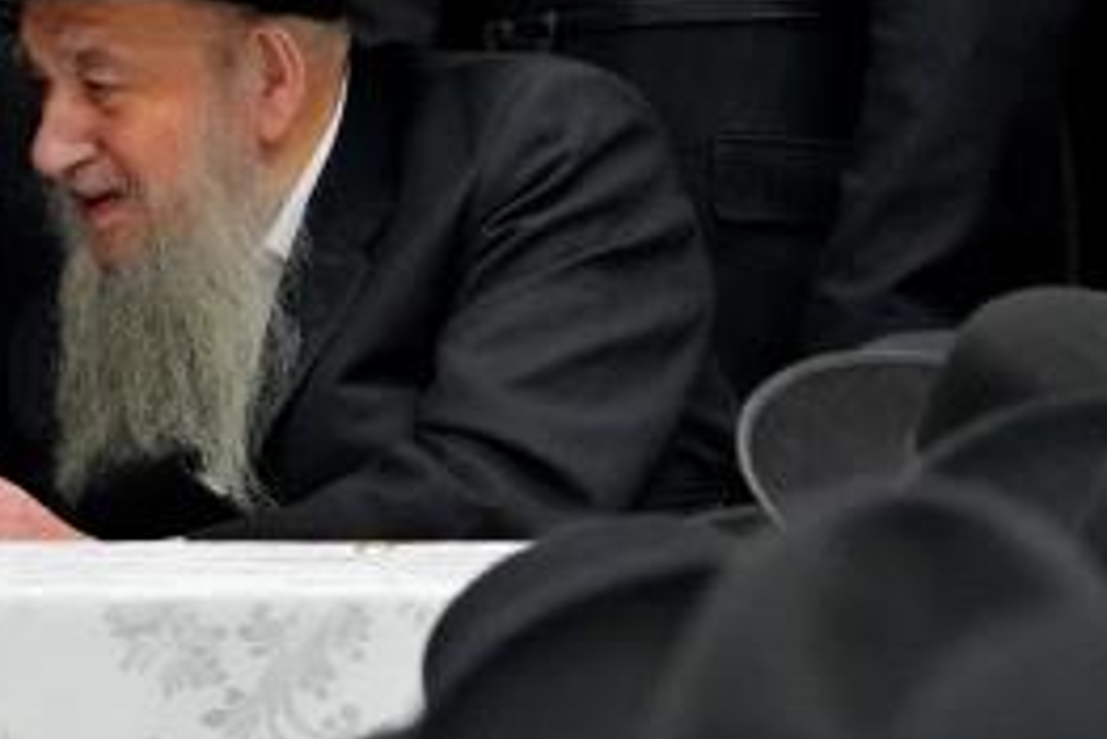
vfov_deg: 2.8
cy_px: 395
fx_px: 15383
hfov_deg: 4.1
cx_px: -296
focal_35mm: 500
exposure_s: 1/250
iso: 5000
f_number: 6.3
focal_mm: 128
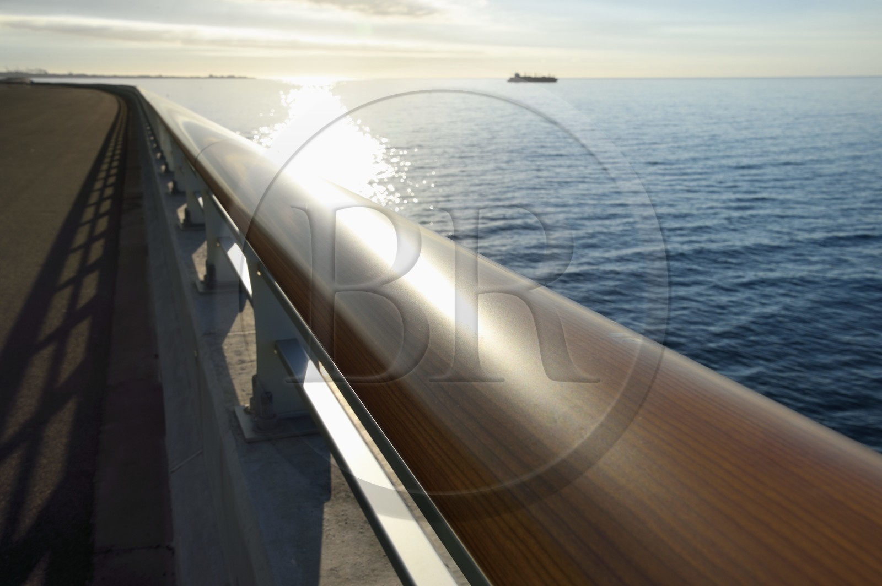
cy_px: 293
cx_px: 441
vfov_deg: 35.0
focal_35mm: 38
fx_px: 930
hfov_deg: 50.7
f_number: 18
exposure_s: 1/250
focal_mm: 38
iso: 200
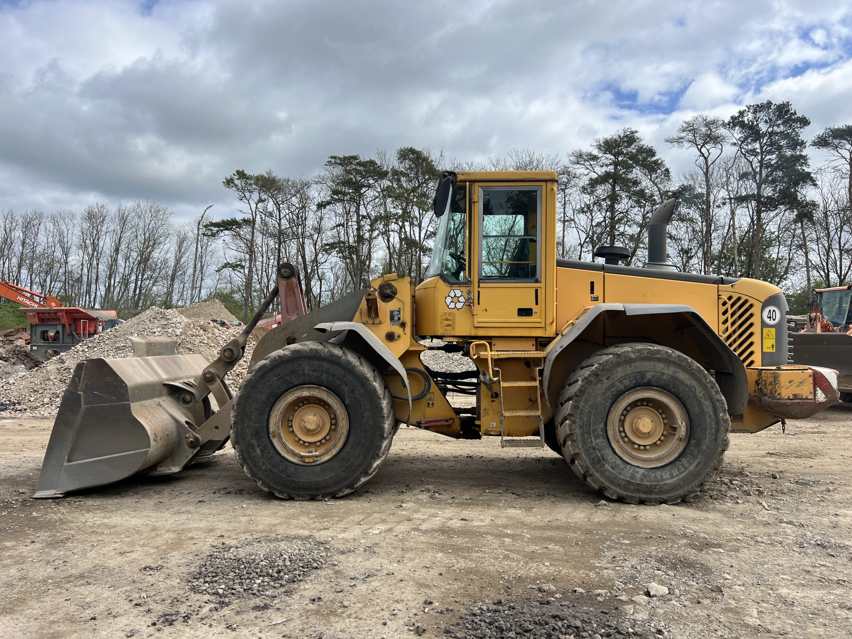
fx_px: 640
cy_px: 320
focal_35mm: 26
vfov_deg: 53.1
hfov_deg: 67.3
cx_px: 426
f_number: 1.5
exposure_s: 1/3968
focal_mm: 5.7
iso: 50
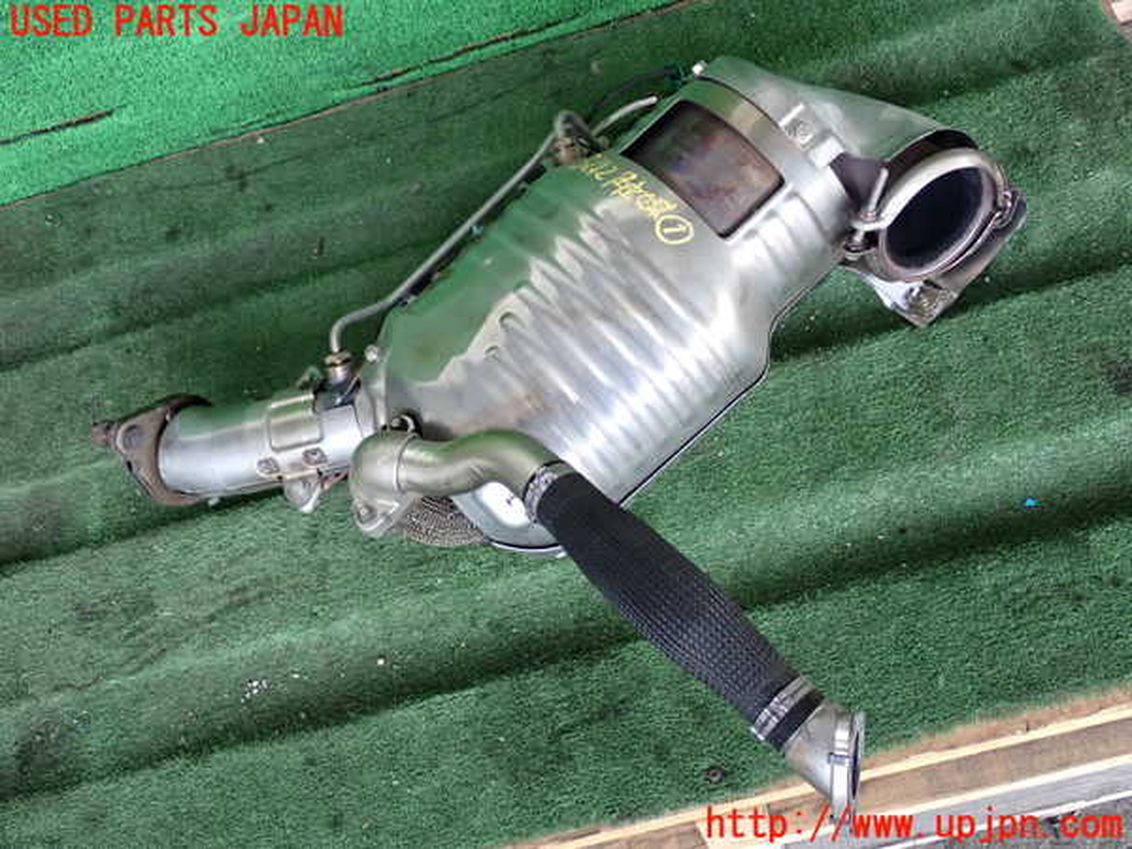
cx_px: 566
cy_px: 424
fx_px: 1439
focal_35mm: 44
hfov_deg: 42.9
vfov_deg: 32.9
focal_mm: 7.84
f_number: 2.9
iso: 320
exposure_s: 1/125
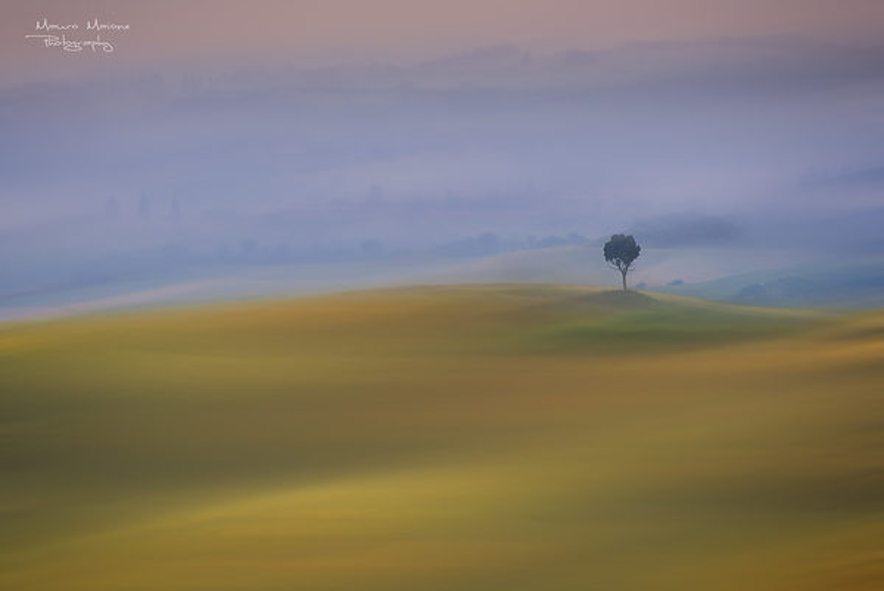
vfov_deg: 3.3
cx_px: 442
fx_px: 10320
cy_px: 296
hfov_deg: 4.9
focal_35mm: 420
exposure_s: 1/320
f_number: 8
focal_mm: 420
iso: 1000
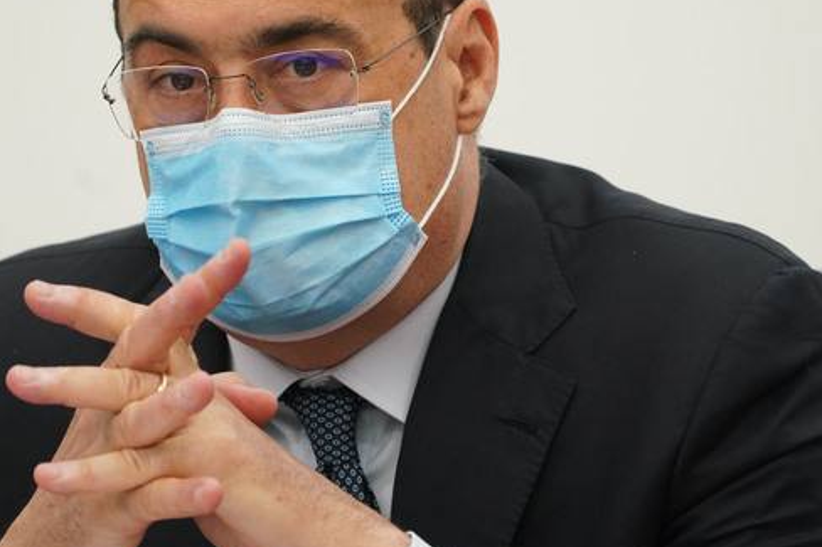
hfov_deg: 3.1
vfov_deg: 2.1
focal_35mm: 656
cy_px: 160
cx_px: 391
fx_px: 14973
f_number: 5.6
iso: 4000
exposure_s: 1/160
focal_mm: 400
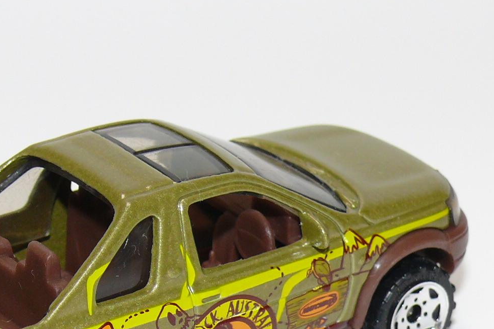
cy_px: 266
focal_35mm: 176
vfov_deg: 7.8
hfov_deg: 11.7
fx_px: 2415
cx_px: 152
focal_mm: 13.5
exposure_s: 1/30
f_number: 4
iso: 100
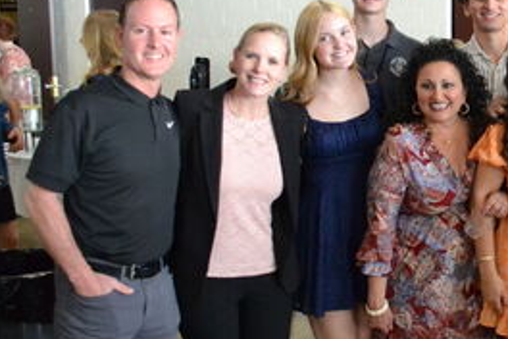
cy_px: 166
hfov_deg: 29.5
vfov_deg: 21.6
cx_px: 522
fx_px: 889
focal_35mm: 63
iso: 2800
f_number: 3.5
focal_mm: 18
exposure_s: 1/500
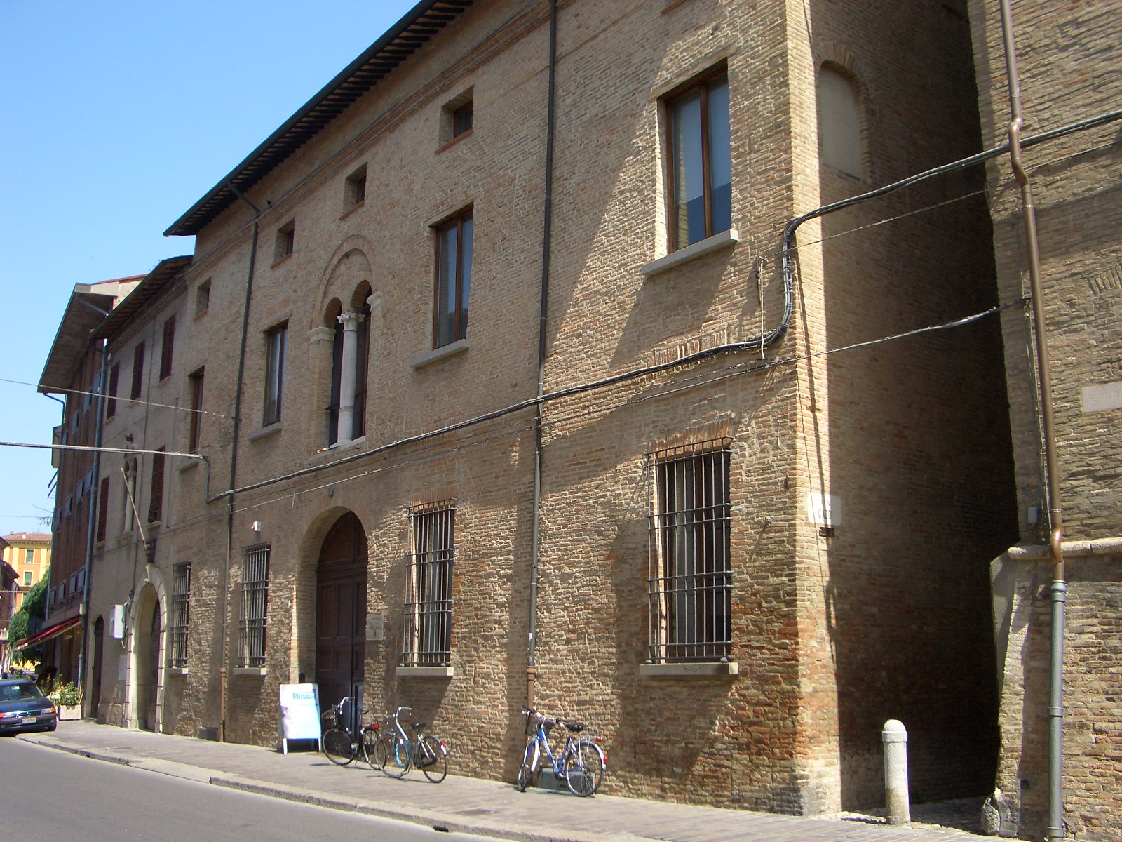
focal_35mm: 35
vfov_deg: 40.7
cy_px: 421
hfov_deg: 52.6
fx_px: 1134
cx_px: 561
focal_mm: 5.8
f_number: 4.3
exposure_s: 1/250
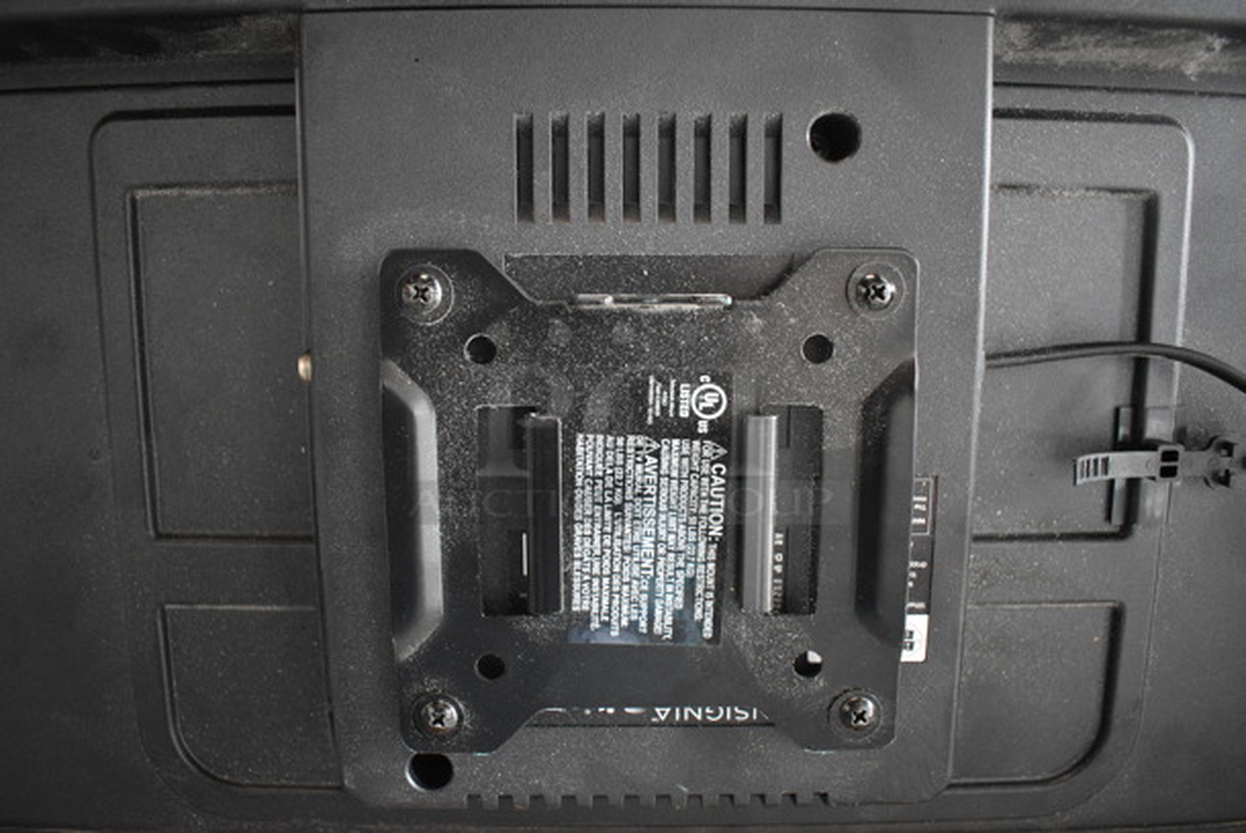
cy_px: 416
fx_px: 935
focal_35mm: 27
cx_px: 623
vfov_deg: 48.0
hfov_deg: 67.3
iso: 2500
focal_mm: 18
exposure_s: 1/60
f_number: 4
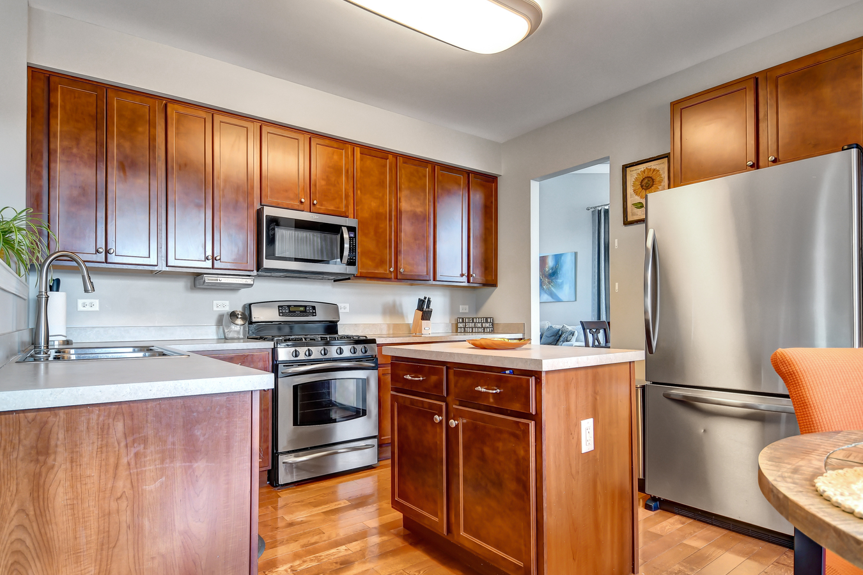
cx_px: 389
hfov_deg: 89.7
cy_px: 298
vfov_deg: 67.4
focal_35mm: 18
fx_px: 431
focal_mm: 10
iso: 200
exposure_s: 1/15
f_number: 3.5
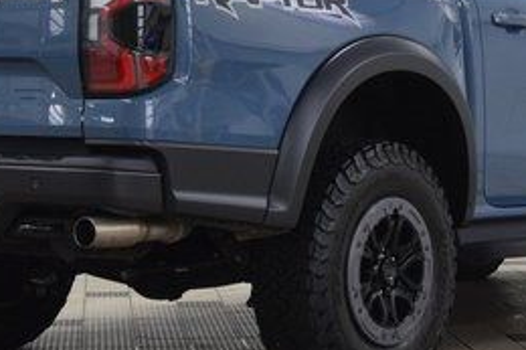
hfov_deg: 15.4
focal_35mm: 133
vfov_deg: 10.3
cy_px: 84
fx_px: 1942
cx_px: 295
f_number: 6.3
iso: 1600
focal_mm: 36
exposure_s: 1/60
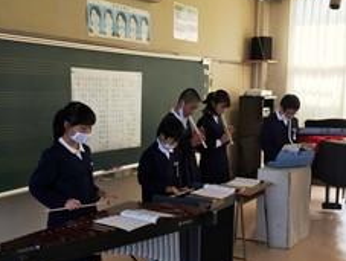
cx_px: 197
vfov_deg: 28.5
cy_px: 169
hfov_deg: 37.4
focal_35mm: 51
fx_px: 511
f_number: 2.2
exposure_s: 1/297
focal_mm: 4.15
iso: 32
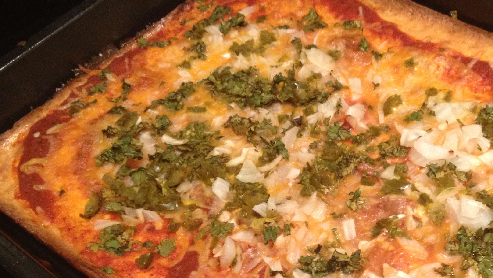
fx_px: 771
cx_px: 366
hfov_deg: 34.7
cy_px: 246
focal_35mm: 59
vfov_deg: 20.0
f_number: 2.4
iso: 250
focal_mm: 4.28
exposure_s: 1/20
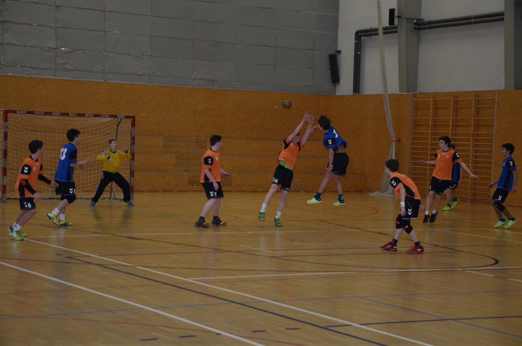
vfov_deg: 17.4
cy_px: 173
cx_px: 261
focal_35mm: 78
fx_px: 1128
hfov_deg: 26.0
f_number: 5
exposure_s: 1/250
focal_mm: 52
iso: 800
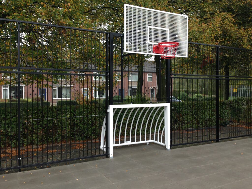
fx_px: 240
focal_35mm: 33
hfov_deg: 55.4
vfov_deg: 42.9
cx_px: 126
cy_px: 94
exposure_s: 1/60
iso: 50
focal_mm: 4.12
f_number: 2.4
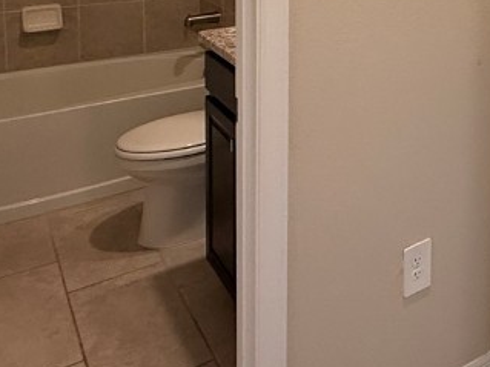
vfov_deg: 28.6
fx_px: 637
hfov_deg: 37.8
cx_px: 484
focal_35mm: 45
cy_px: -57
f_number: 2.2
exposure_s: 1/120
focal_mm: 2.22
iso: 250
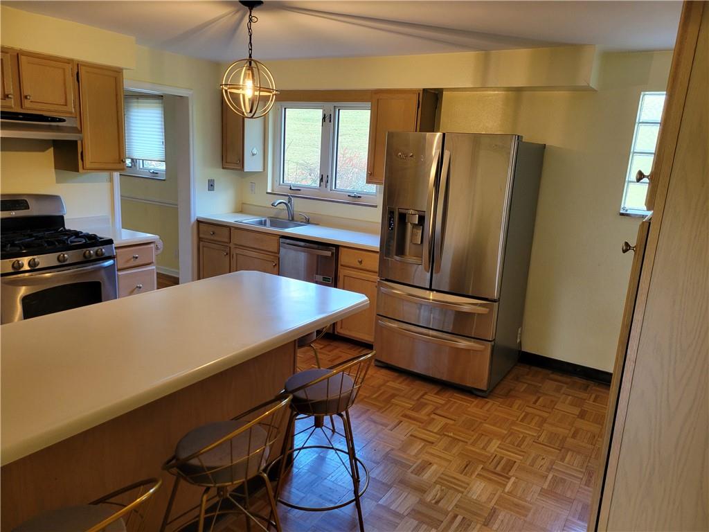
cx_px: 354
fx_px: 533
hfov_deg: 67.3
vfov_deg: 53.1
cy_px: 266
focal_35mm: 26
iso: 250
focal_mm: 5.4
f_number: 1.8
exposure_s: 1/60
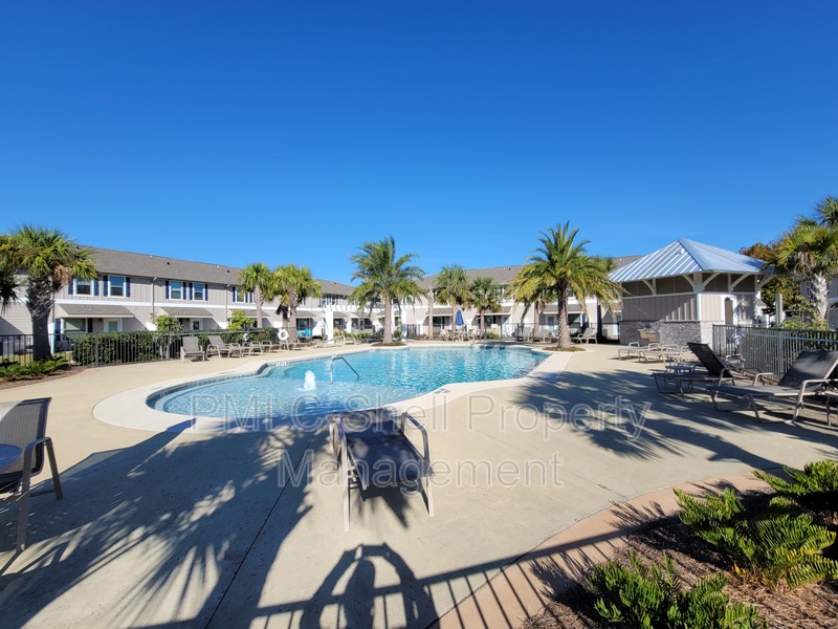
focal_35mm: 13
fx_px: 315
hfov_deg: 106.2
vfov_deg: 89.9
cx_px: 419
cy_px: 314
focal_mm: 2.2
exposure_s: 1/1935
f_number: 2.2
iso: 64
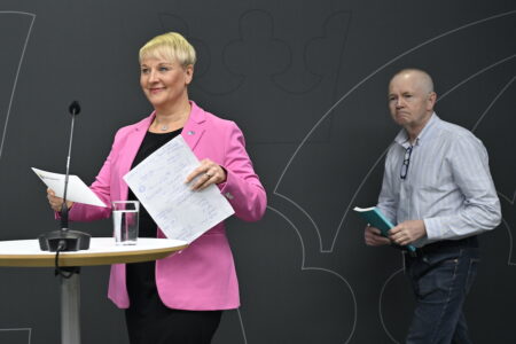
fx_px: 573
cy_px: 172
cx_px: 258
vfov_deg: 33.4
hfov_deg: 48.5
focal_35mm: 40
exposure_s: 1/250
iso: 1000
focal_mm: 40
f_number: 4
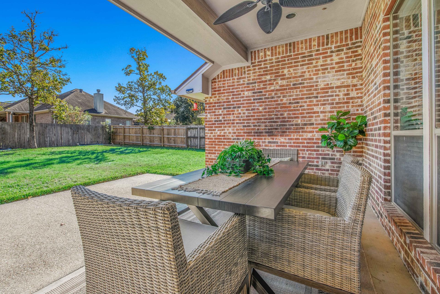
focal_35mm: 16
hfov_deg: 96.6
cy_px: 142
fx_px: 196
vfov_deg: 73.7
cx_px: 207
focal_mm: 15
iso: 100
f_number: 7.1
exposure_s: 1/20
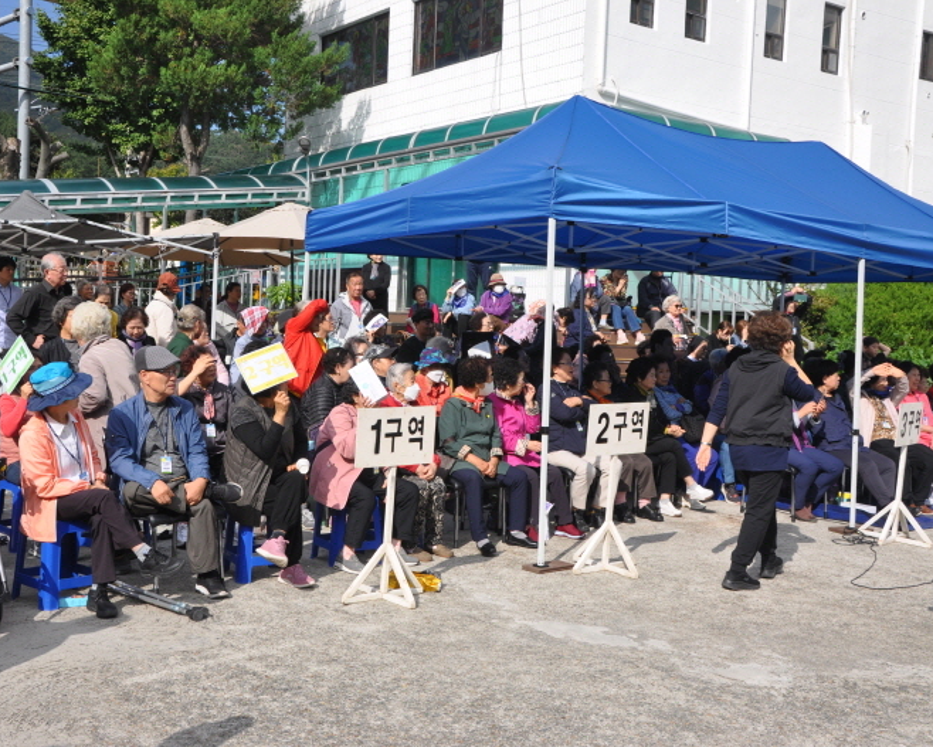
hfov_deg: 44.7
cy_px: 375
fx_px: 1133
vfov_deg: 36.5
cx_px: 401
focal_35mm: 41
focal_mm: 24
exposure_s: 1/400
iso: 200
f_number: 10
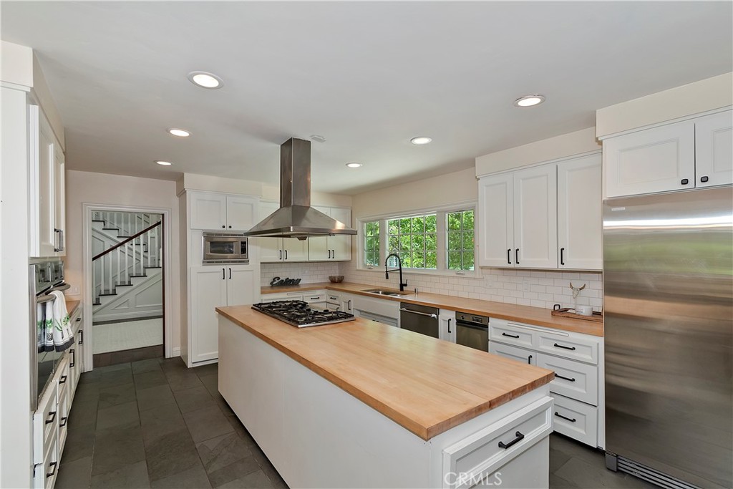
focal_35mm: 15
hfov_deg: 100.4
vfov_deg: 77.3
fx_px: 305
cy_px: 244
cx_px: 366
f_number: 8
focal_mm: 10
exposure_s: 1/30
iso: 400
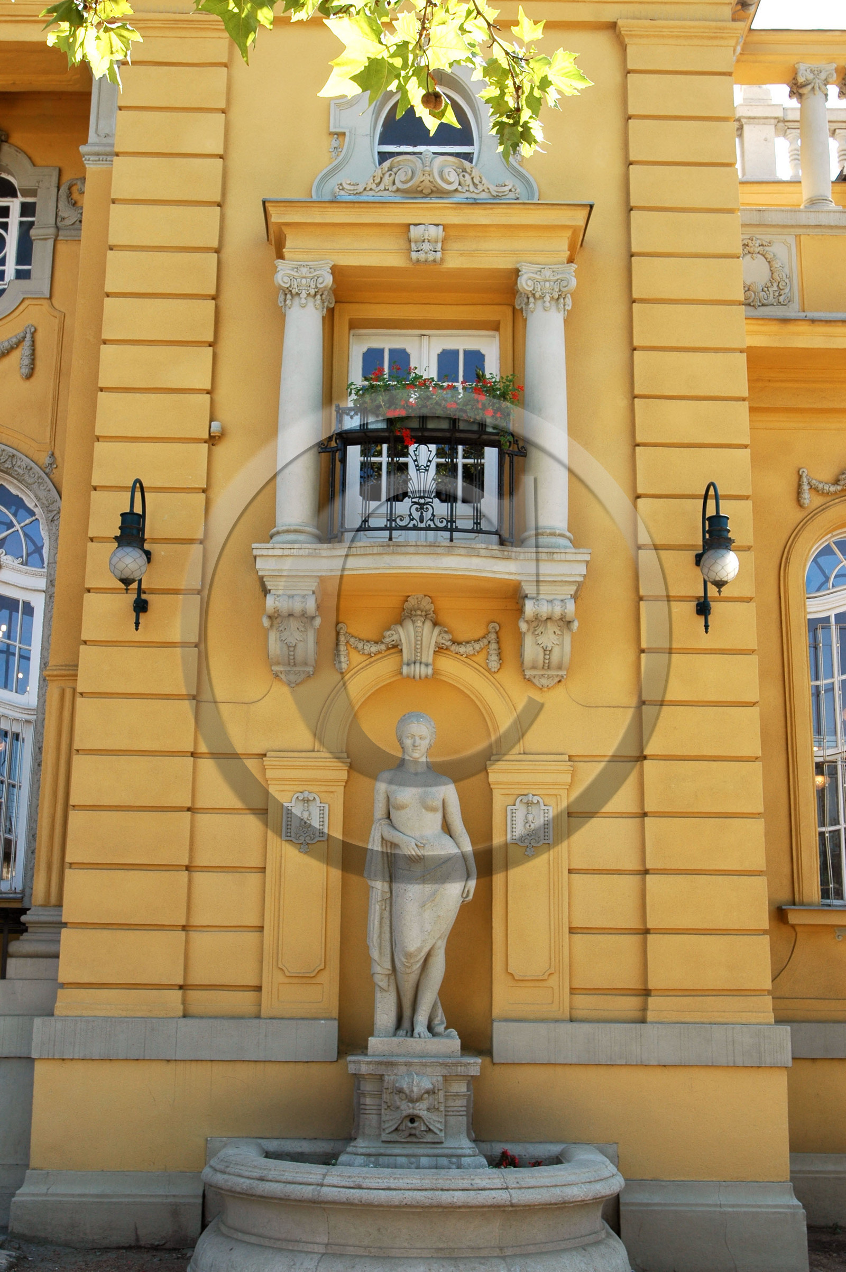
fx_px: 1483
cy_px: 636
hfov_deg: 31.8
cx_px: 423
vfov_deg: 46.4
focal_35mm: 42
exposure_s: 1/160
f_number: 6.3
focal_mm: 28
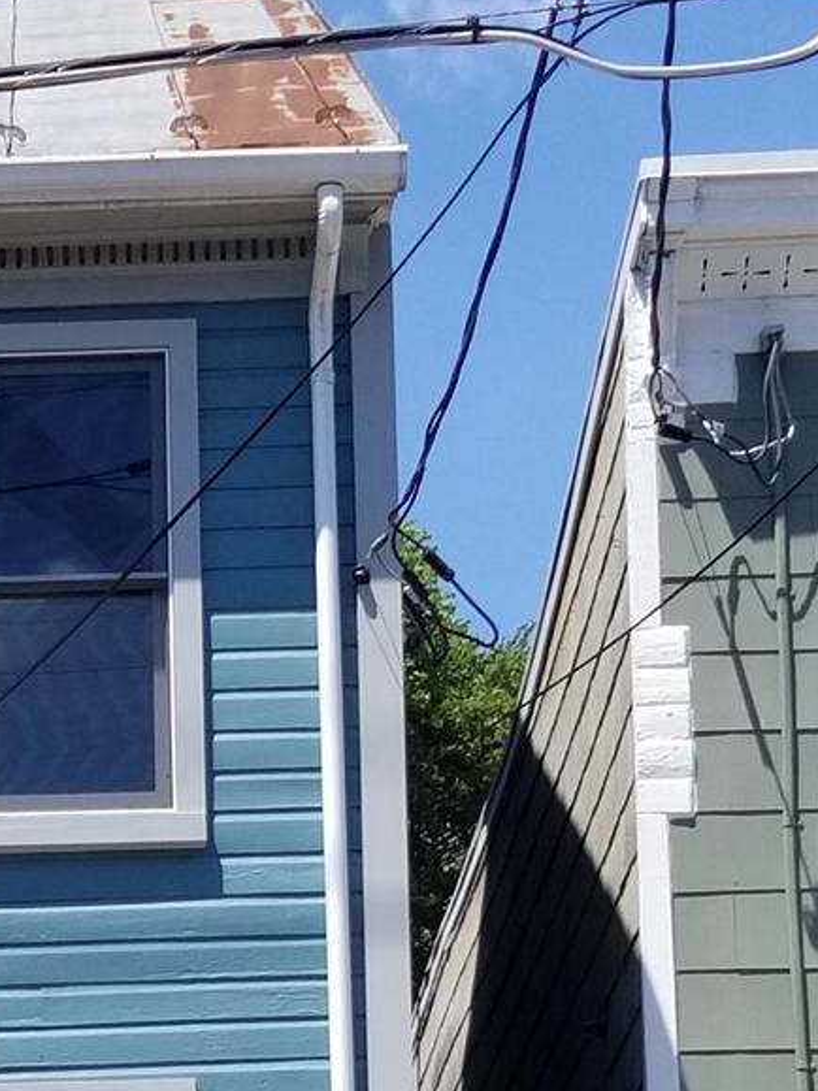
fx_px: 2175
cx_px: -234
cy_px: 1336
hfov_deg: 19.7
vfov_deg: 25.1
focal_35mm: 69
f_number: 1.7
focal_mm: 4.25
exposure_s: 1/2433
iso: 50
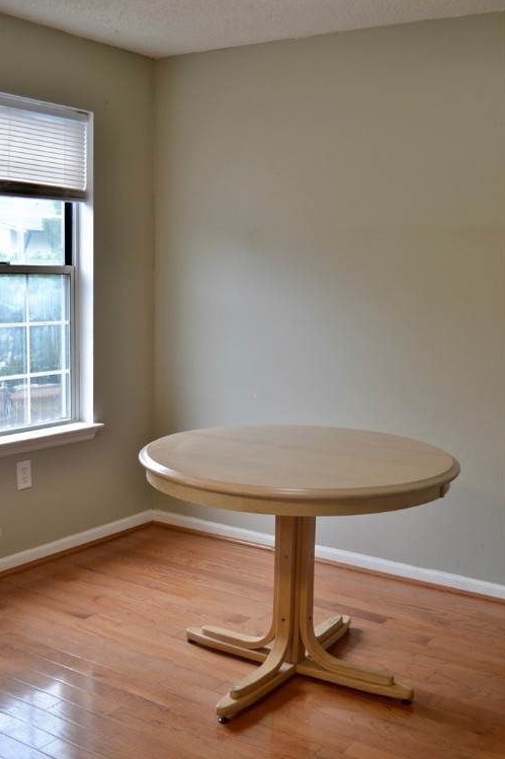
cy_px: 378
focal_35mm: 40
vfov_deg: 48.5
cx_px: 249
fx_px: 842
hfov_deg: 33.4
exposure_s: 1/60
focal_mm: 26
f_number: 5.6
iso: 320
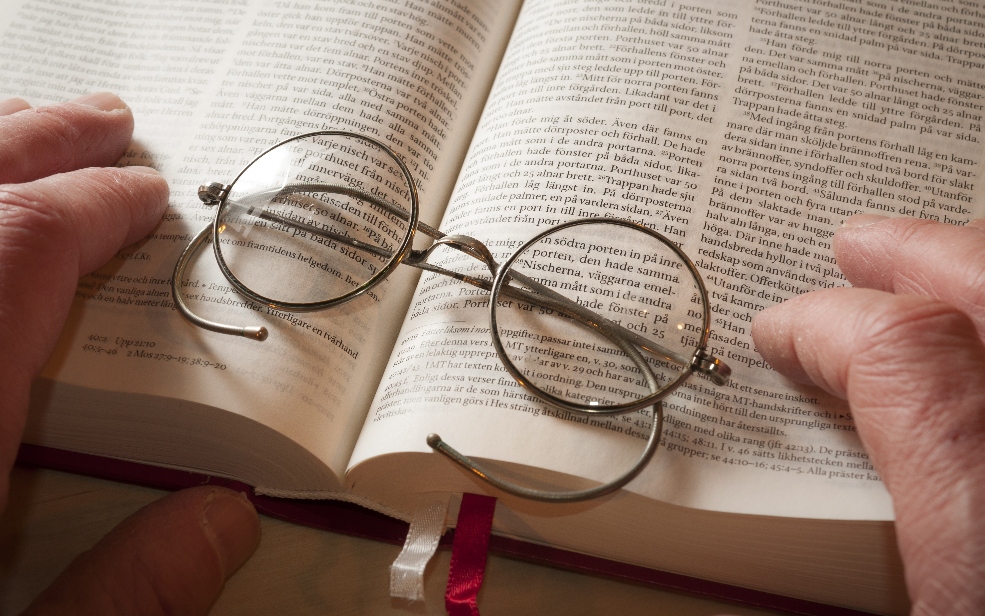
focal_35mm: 67
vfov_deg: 19.4
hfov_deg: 30.6
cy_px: 301
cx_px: 499
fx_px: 1799
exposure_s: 1
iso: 200
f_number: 9.5
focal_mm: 40
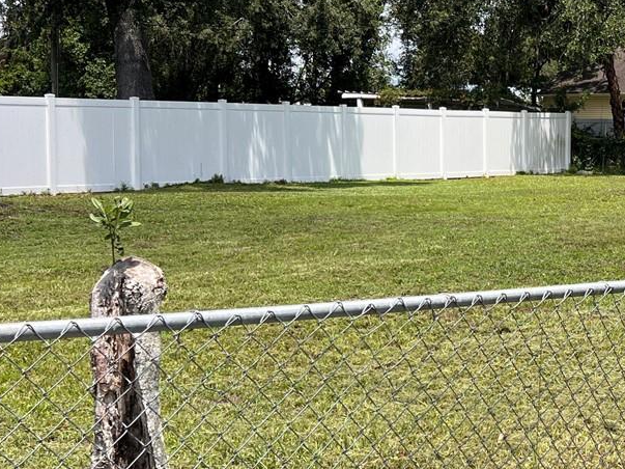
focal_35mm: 69
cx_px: 549
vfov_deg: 21.3
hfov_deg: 27.3
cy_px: 229
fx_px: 1246
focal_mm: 5.7
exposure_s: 1/2695
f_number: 1.5
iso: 50
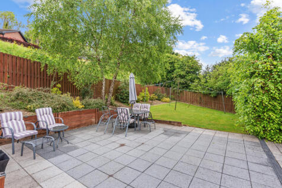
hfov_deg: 93.3
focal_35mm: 17
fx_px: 133
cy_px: 94
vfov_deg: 70.4
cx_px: 141
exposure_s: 1/60
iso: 250
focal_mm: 17
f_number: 8
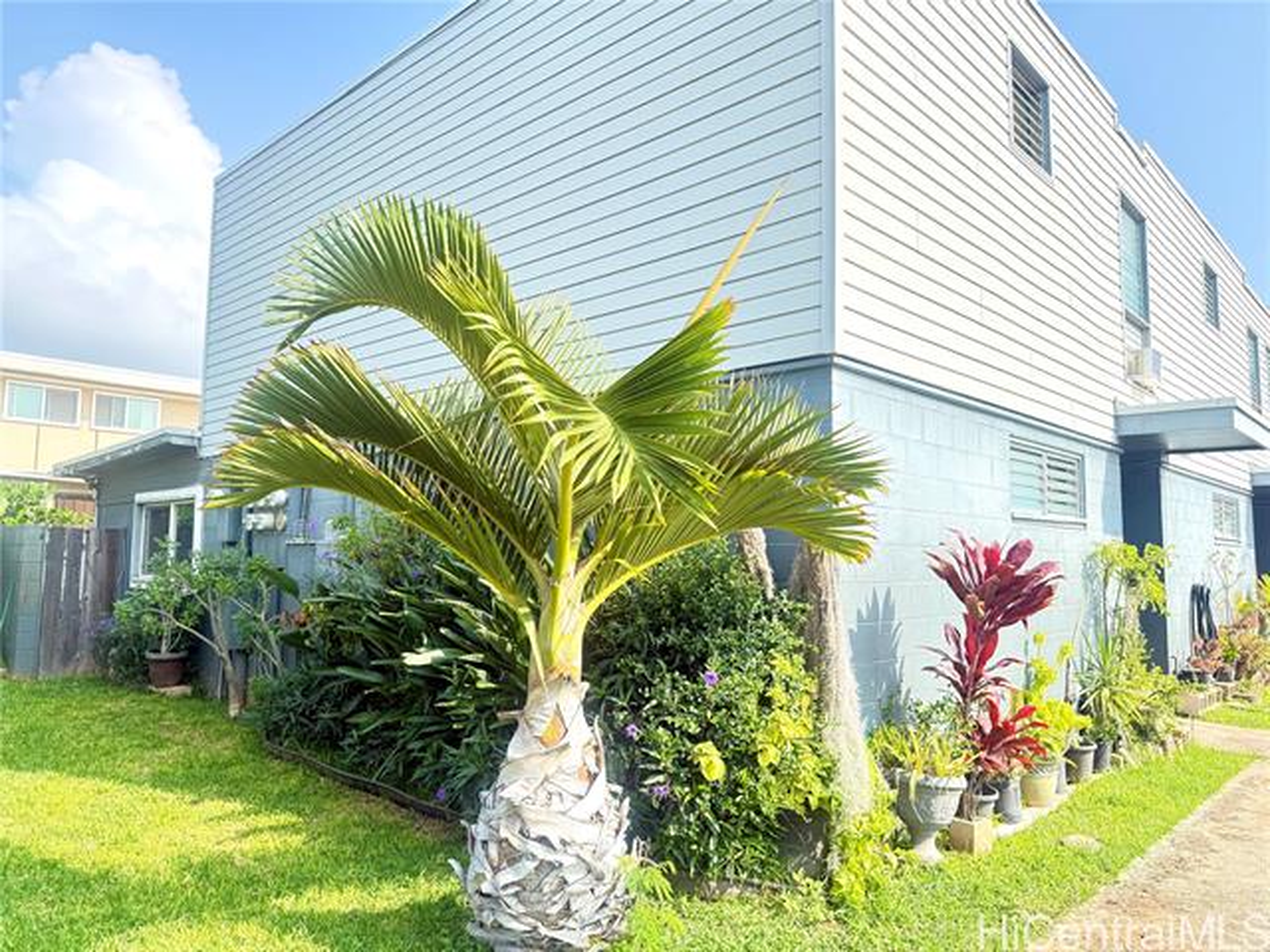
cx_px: 635
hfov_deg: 71.6
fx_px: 881
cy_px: 476
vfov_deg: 56.8
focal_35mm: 24
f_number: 1.78
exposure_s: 1/1139
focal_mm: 6.76
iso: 100
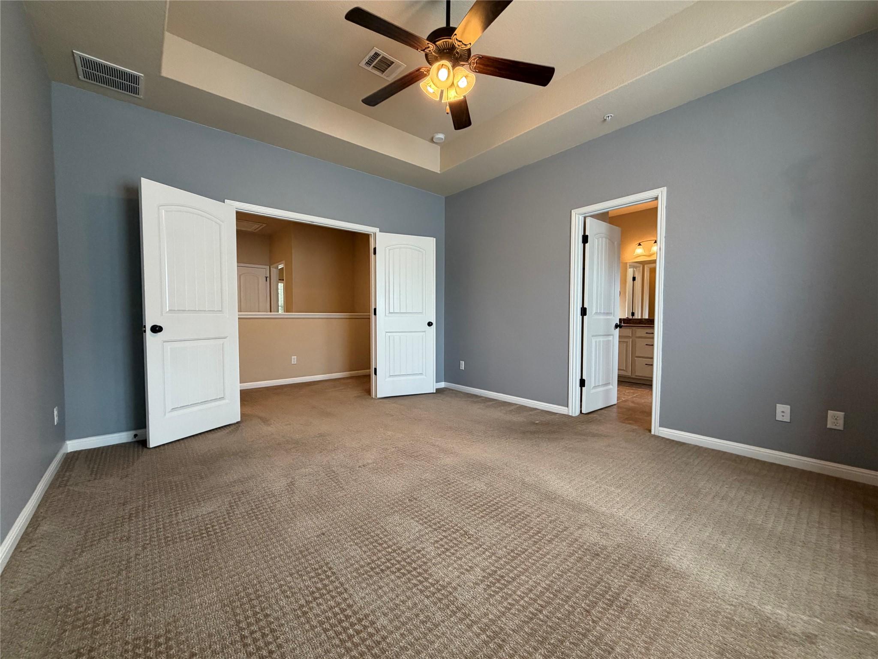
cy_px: 330
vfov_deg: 85.7
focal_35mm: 14
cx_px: 439
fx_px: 355
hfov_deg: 102.1
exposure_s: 1/120
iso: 250
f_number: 2.2
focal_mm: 2.22
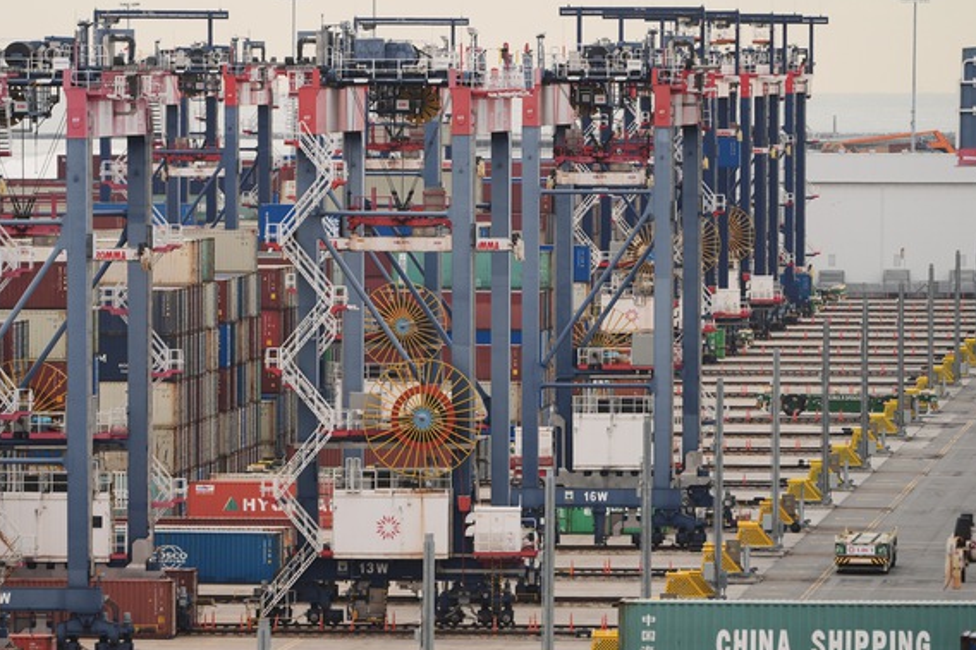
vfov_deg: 3.2
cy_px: 381
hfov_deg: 4.8
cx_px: 390
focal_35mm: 428
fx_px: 11596
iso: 320
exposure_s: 1/1250
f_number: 5.6
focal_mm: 348
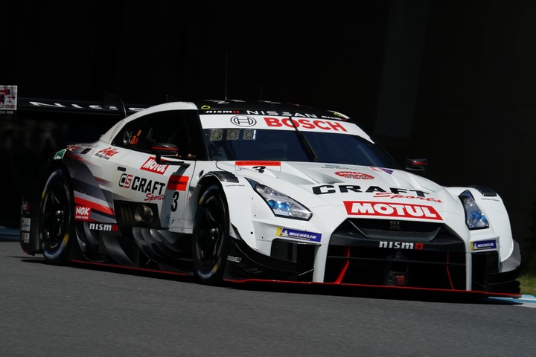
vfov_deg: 2.9
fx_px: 6953
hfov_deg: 4.4
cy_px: 178
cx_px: 268
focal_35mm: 467
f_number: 11
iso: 200
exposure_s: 1/800
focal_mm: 467
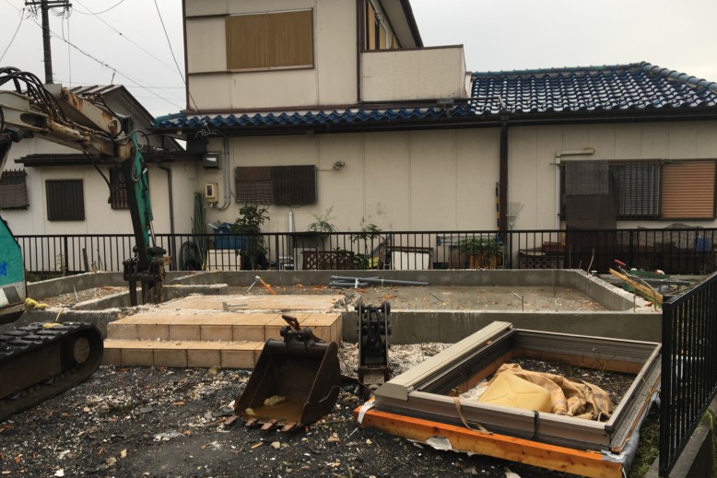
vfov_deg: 42.3
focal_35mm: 31
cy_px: 256
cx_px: 368
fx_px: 617
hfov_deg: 60.3
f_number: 2.2
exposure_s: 1/184
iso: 25
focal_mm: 4.15
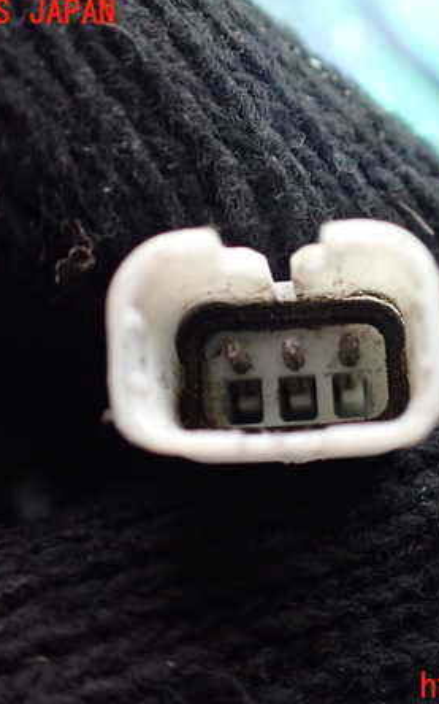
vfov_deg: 46.2
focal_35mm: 43
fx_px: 824
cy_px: 350
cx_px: 303
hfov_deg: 29.6
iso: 1000
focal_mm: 5.4
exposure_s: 1/30
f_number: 2.3
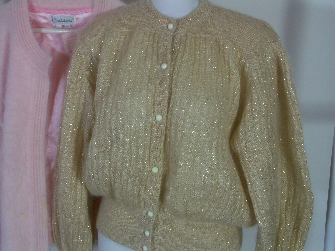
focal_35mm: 40
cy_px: 126
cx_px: 168
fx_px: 387
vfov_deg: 36.0
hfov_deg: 46.8
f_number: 3.2
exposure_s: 1/50
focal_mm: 10.26
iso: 100
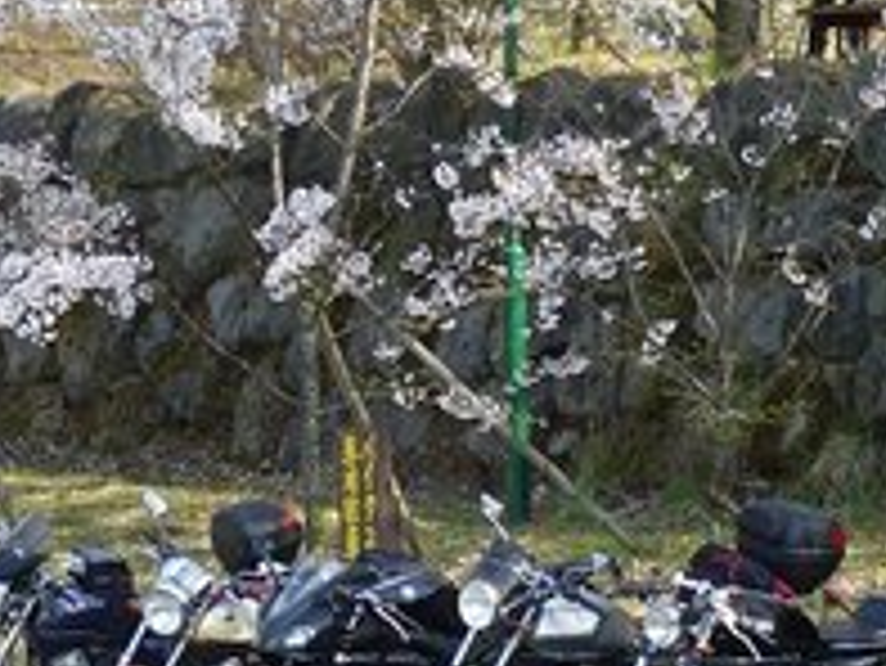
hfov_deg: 9.7
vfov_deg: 7.3
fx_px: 5199
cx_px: 463
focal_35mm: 203
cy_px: 558
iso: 100
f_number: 5.3
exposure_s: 1/125
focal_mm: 17.8
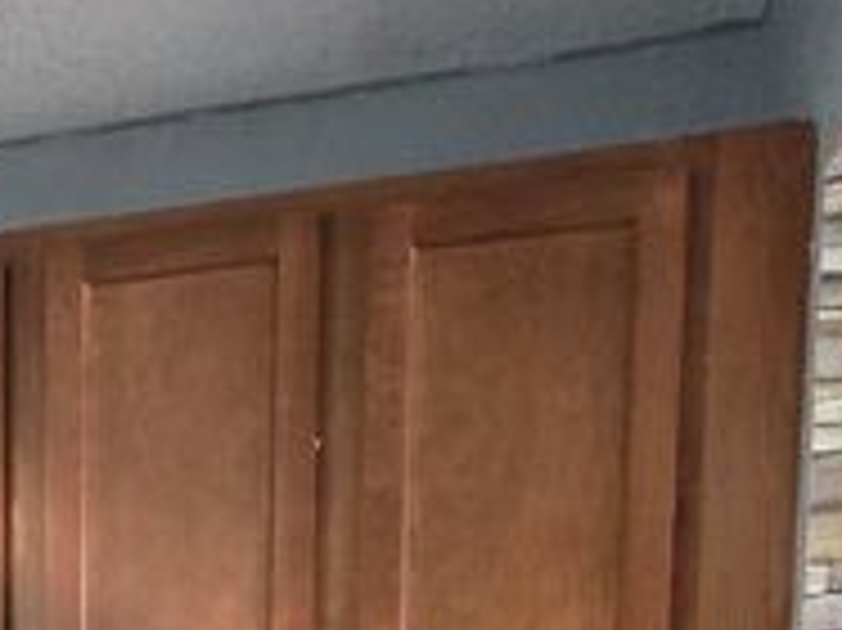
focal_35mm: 49
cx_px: 7
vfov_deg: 22.7
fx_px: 1191
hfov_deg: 35.4
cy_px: 1004
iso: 1000
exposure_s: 1/60
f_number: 2.2
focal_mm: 2.2
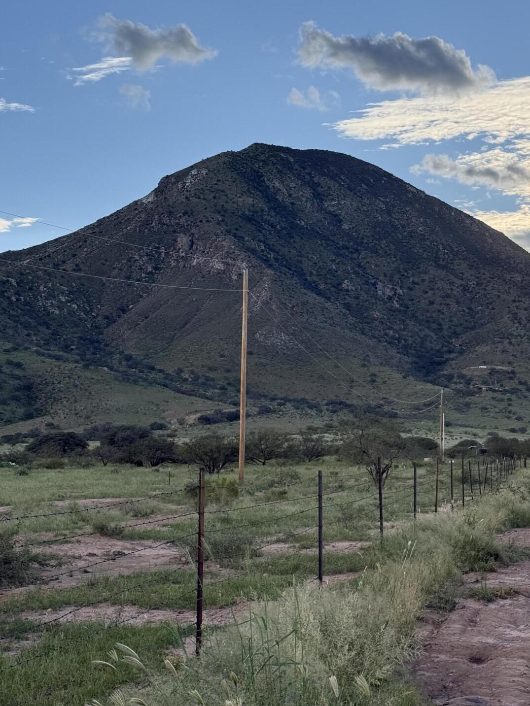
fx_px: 1368
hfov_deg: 21.9
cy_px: 371
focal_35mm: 67
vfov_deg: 29.0
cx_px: 347
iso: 64
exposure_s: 1/2494
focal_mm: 6.76
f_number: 1.78
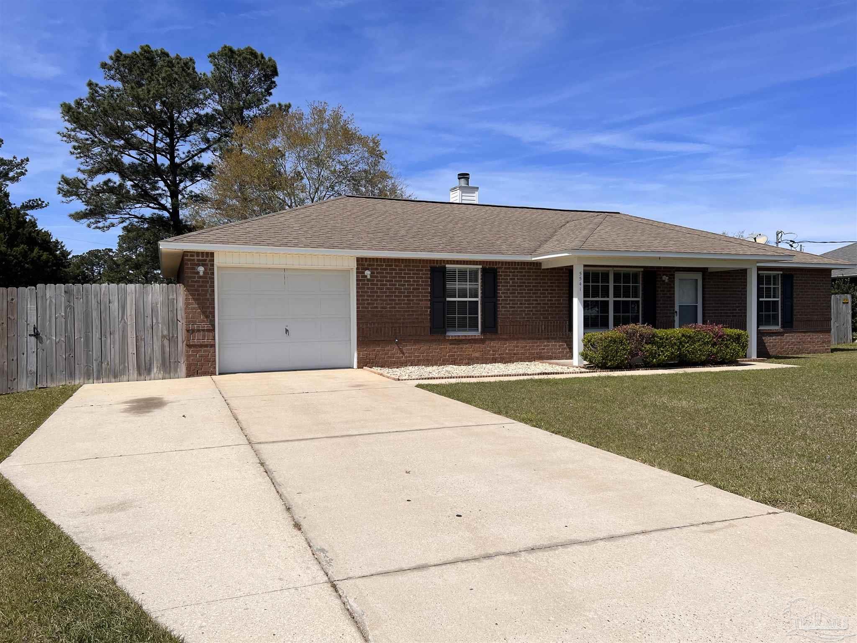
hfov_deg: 67.3
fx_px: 644
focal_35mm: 26
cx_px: 428
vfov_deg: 53.1
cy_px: 322
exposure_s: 1/6579
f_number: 1.5
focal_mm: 5.7
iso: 50
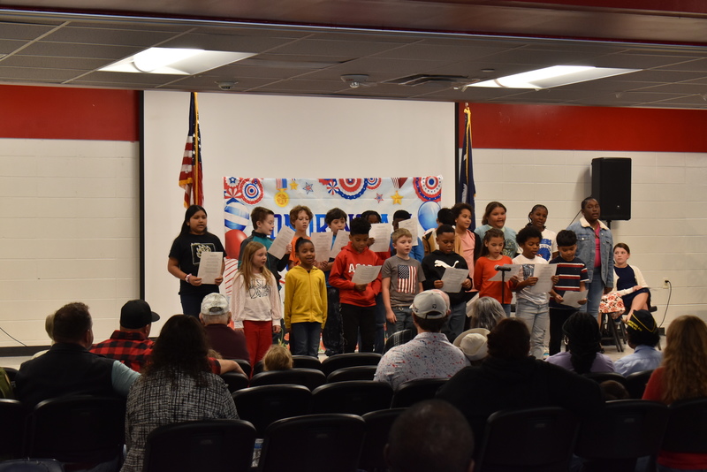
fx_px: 1621
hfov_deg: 24.6
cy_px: 236
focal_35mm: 82
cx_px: 354
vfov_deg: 16.6
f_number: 7.1
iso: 800
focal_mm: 55
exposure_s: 1/100
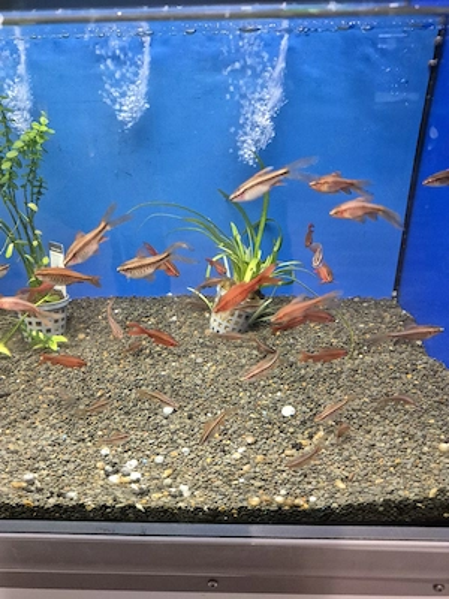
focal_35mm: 23
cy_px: 300
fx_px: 398
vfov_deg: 73.9
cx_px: 224
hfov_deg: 58.9
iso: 1250
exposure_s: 1/100
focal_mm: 5.4
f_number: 1.8
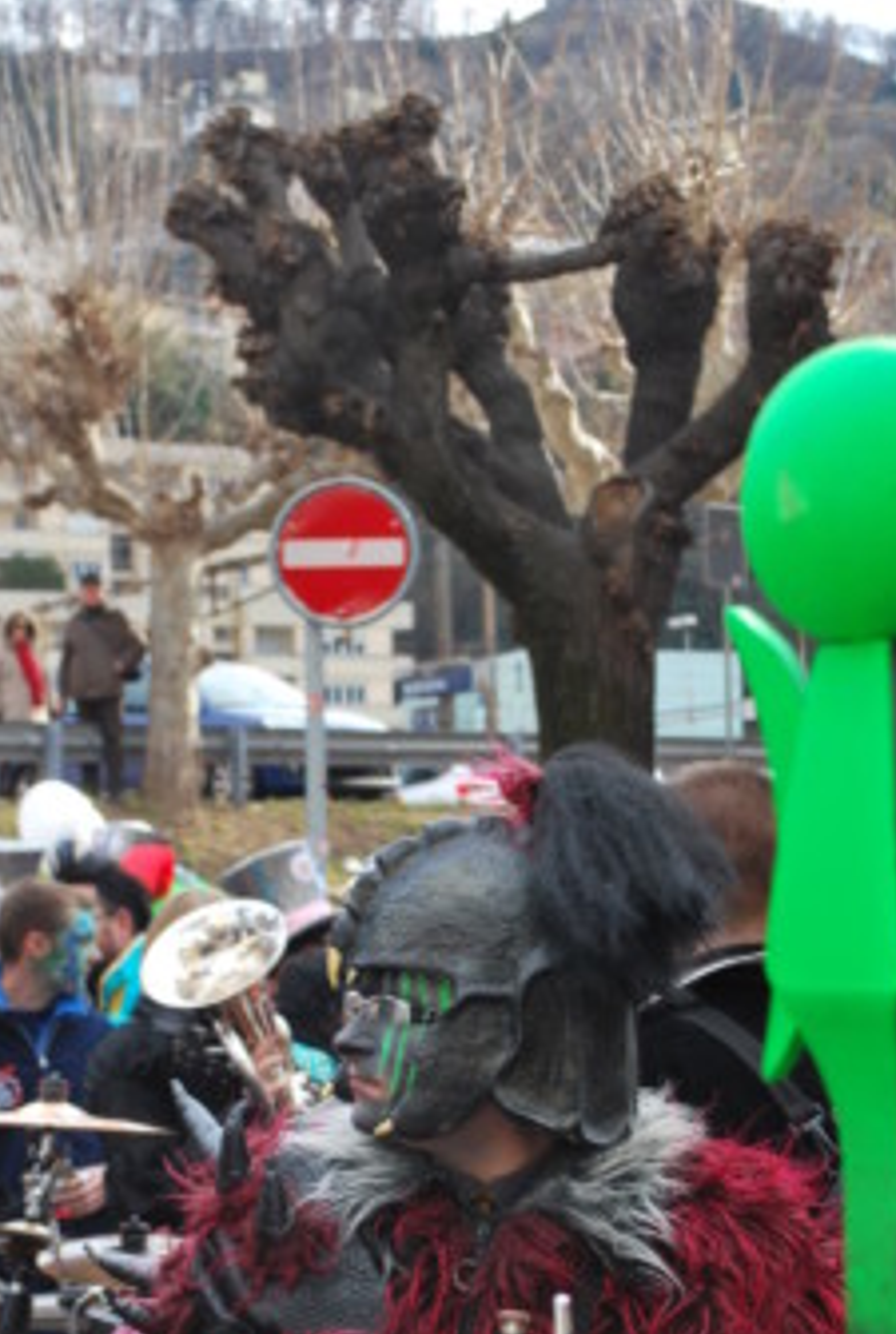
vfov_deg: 23.6
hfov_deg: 16.1
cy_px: 988
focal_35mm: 85
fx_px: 3157
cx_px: 372
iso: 200
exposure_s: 1/160
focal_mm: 38
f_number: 6.3
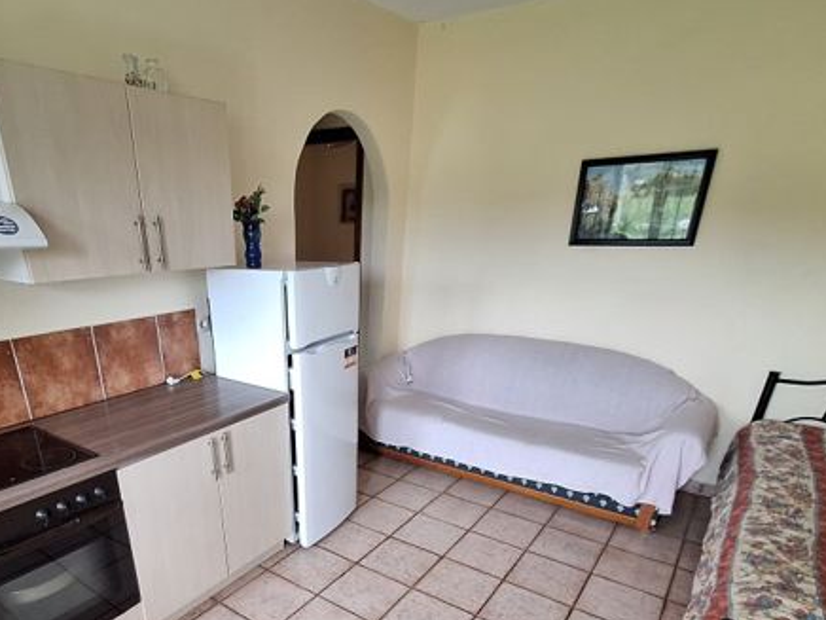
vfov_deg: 60.1
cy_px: 463
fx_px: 501
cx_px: 323
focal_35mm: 21
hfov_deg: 77.9
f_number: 2.2
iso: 160
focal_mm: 1.74
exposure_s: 1/50
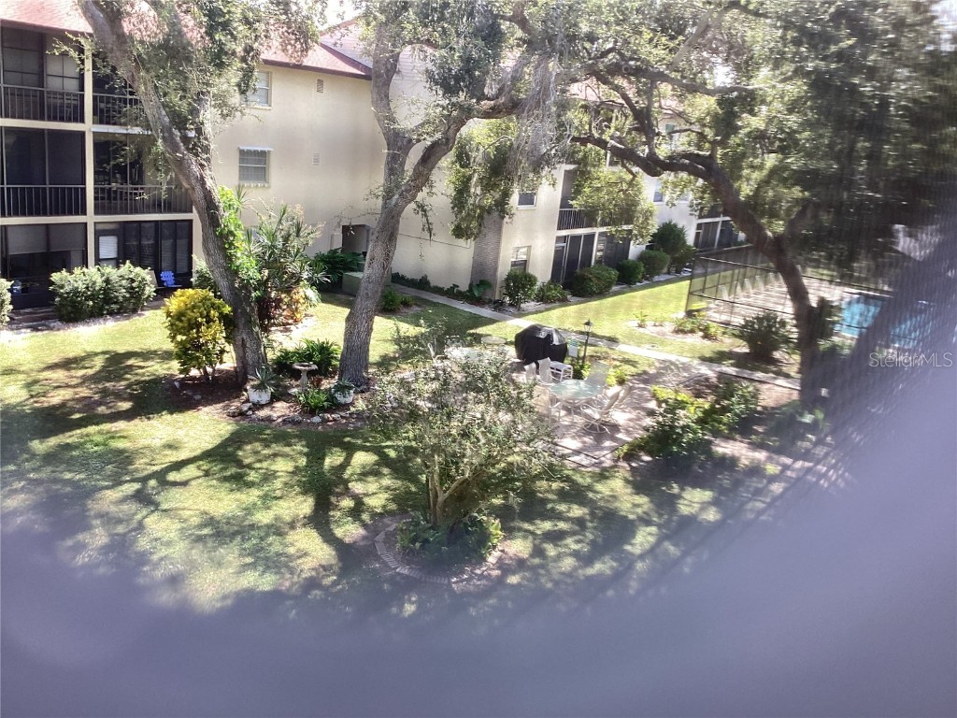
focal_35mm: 31
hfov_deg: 58.4
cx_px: 478
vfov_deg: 45.4
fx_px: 857
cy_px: 359
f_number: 2.4
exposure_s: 1/120
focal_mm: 3.3
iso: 32
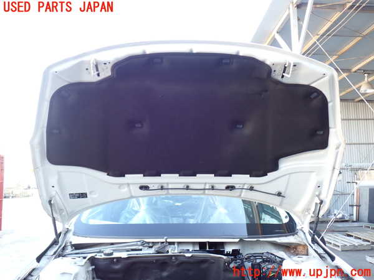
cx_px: 187
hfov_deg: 60.0
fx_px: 324
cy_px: 140
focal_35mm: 30
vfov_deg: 46.8
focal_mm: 5.4
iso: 200
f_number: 2.3
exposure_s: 1/50
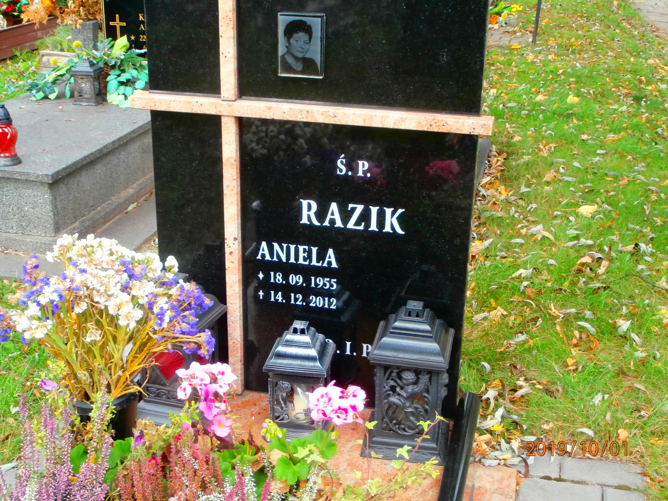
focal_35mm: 47
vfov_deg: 30.9
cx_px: 334
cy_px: 250
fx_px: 907
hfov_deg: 40.4
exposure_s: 1/80
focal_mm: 8.29
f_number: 4.2
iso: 200
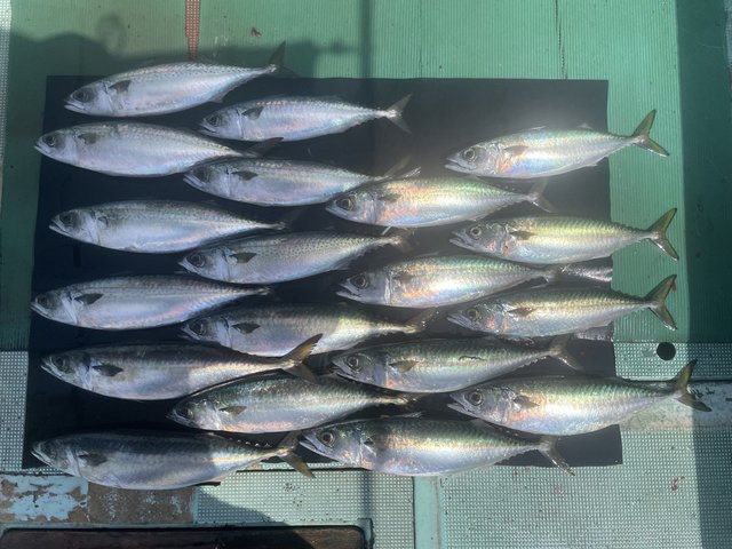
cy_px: 274
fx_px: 550
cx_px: 366
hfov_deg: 67.3
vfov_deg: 53.1
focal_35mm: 26
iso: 32
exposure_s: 1/6494
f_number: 1.6
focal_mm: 4.2
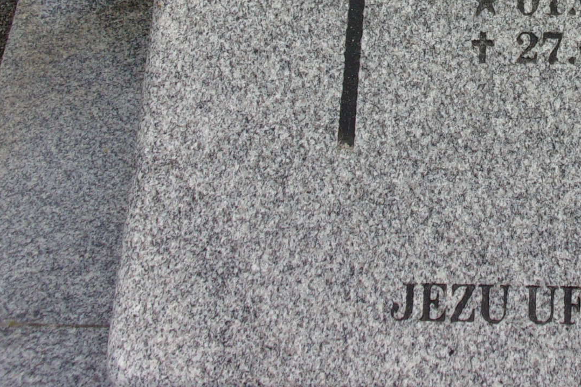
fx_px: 1130
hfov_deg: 27.5
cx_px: 549
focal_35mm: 70
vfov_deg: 18.7
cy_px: -33
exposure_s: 1/75
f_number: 10.8
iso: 80
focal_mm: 5.1
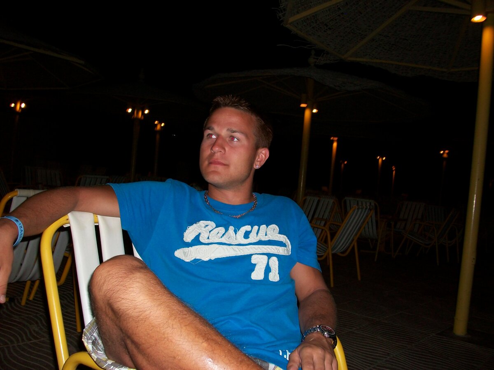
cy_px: 185
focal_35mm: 34
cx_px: 247
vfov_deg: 41.8
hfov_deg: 54.0
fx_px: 485
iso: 80
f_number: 2.8
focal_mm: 5.7
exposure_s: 1/60
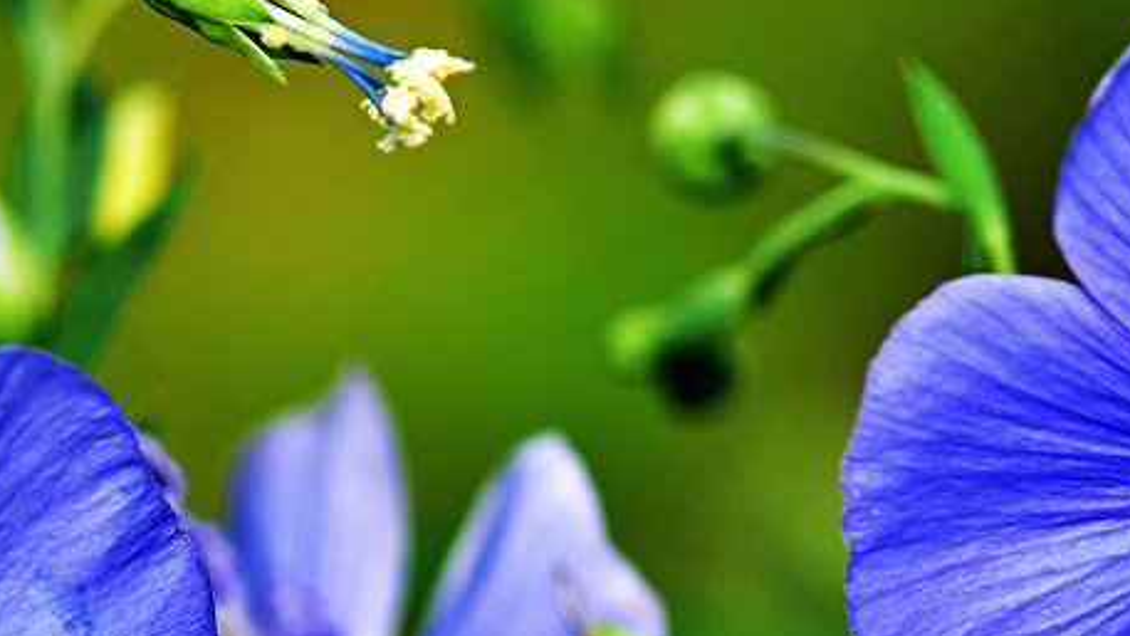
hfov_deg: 5.0
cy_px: 809
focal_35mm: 433
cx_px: 467
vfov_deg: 2.8
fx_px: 12985
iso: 100
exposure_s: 1/160
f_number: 9
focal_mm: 105
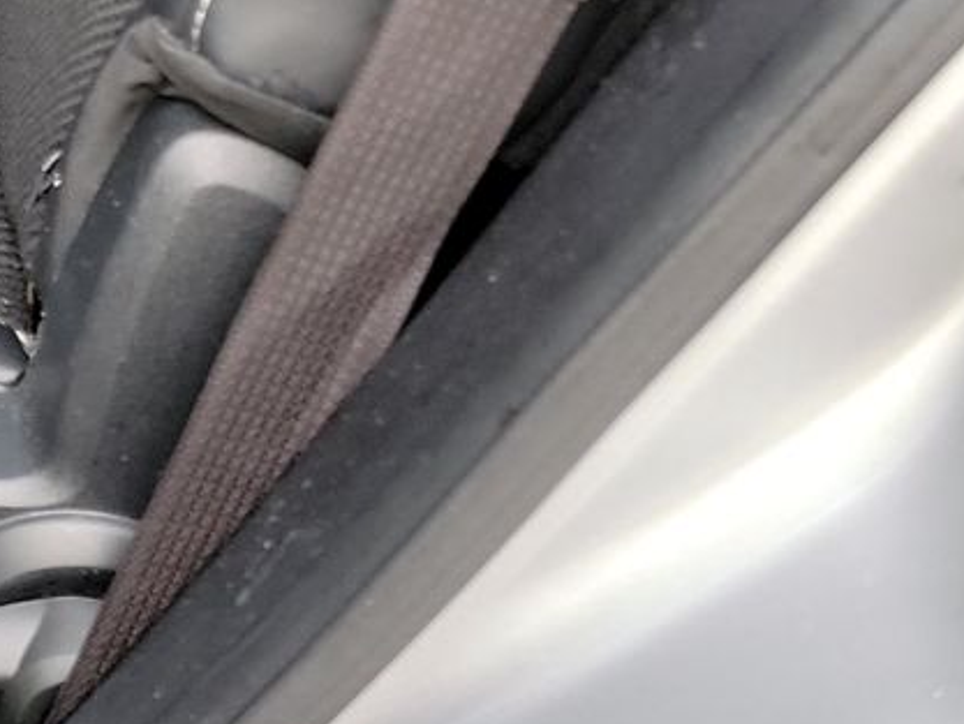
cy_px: -597
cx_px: -791
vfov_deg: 14.2
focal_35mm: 92
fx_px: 2563
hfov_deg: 17.3
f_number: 1.8
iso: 196
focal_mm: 6.7
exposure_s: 1/59
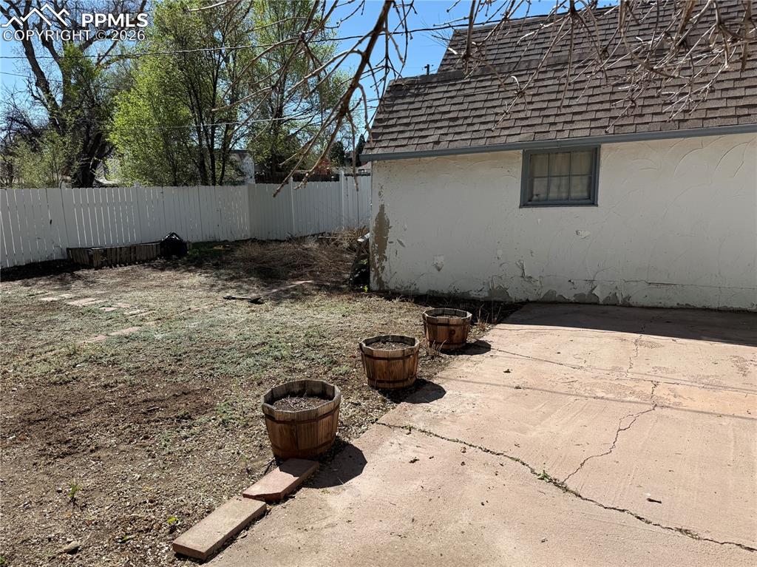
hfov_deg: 71.6
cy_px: 284
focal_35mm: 24
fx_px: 525
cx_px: 378
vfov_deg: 56.8
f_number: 1.78
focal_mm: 6.76
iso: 80
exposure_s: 1/4405
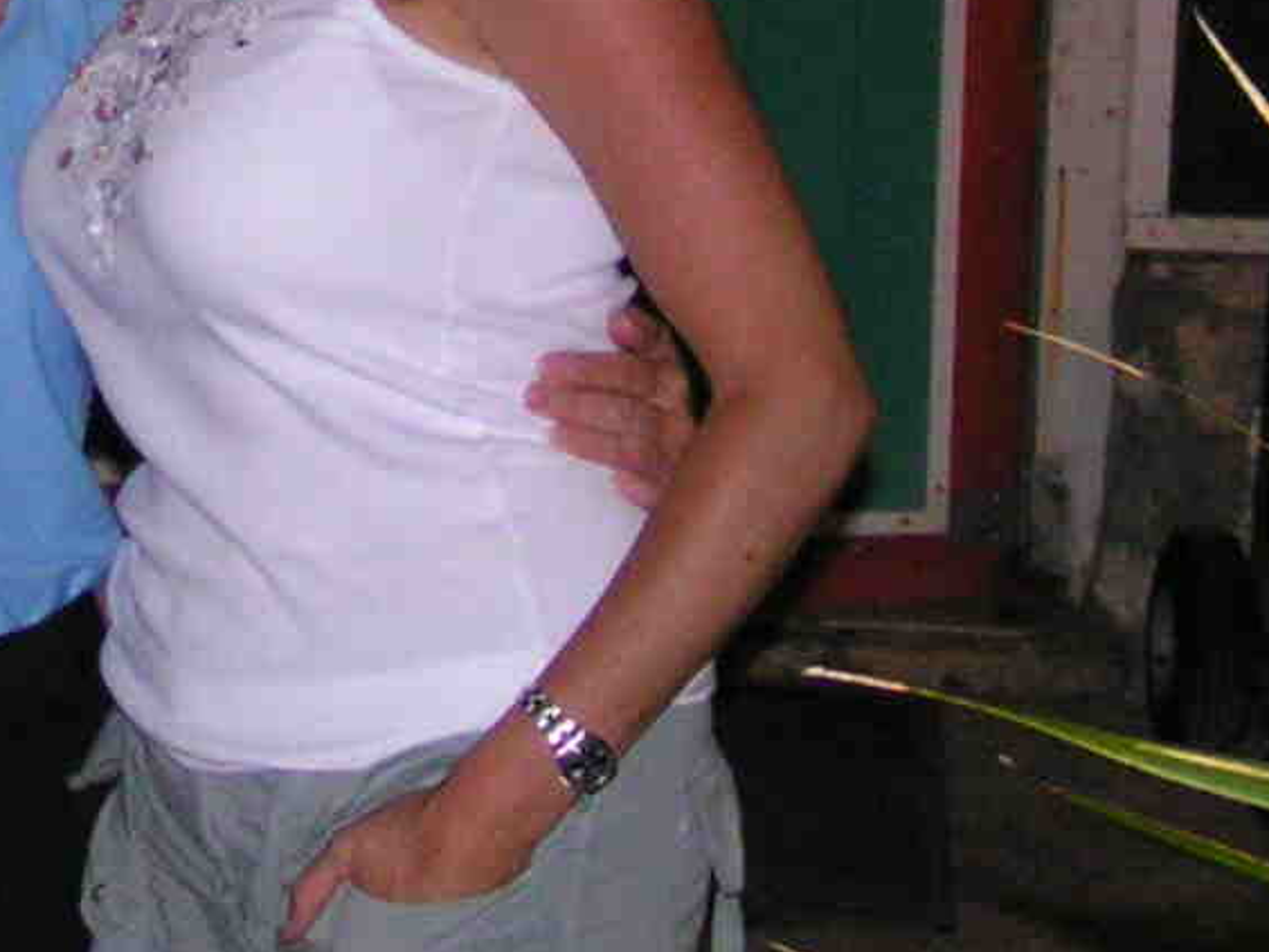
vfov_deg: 10.4
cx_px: 135
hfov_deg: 14.2
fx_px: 5059
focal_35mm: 138
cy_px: -502
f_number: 2.8
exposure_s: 1/40
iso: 200
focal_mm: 5.8
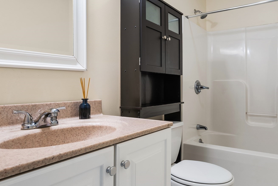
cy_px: 87
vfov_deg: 51.2
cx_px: 183
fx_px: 193
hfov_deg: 69.6
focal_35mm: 25
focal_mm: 16
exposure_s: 2
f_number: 8
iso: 200
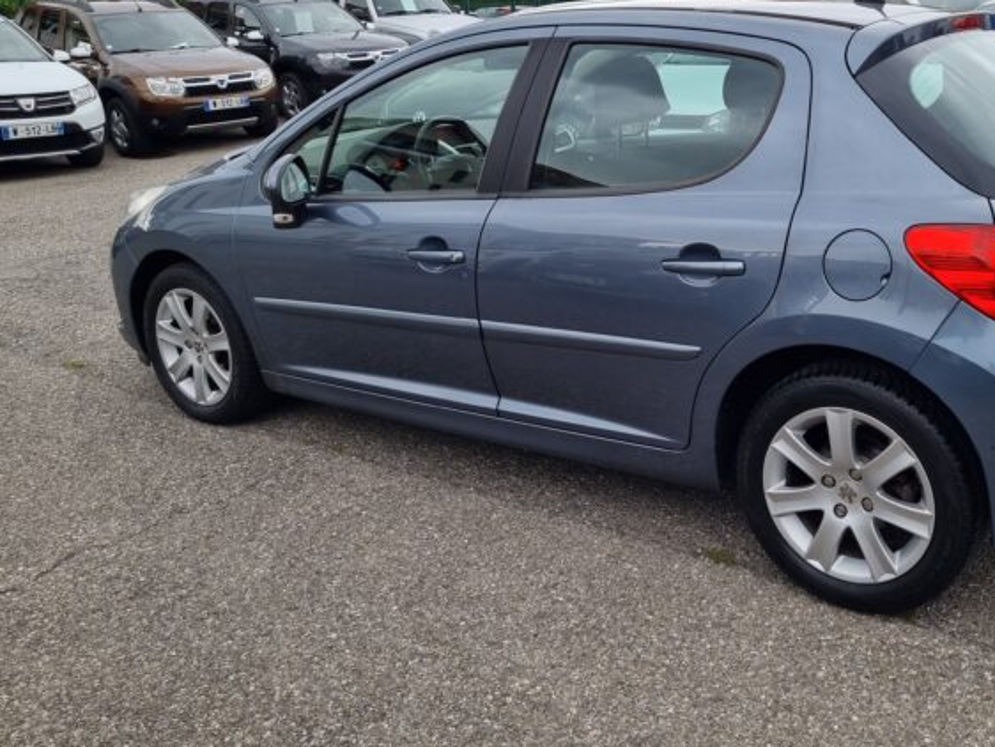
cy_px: 296
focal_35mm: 37
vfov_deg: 38.5
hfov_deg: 49.4
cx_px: 652
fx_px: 1064
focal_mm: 5.4
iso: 50
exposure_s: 1/166
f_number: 1.8
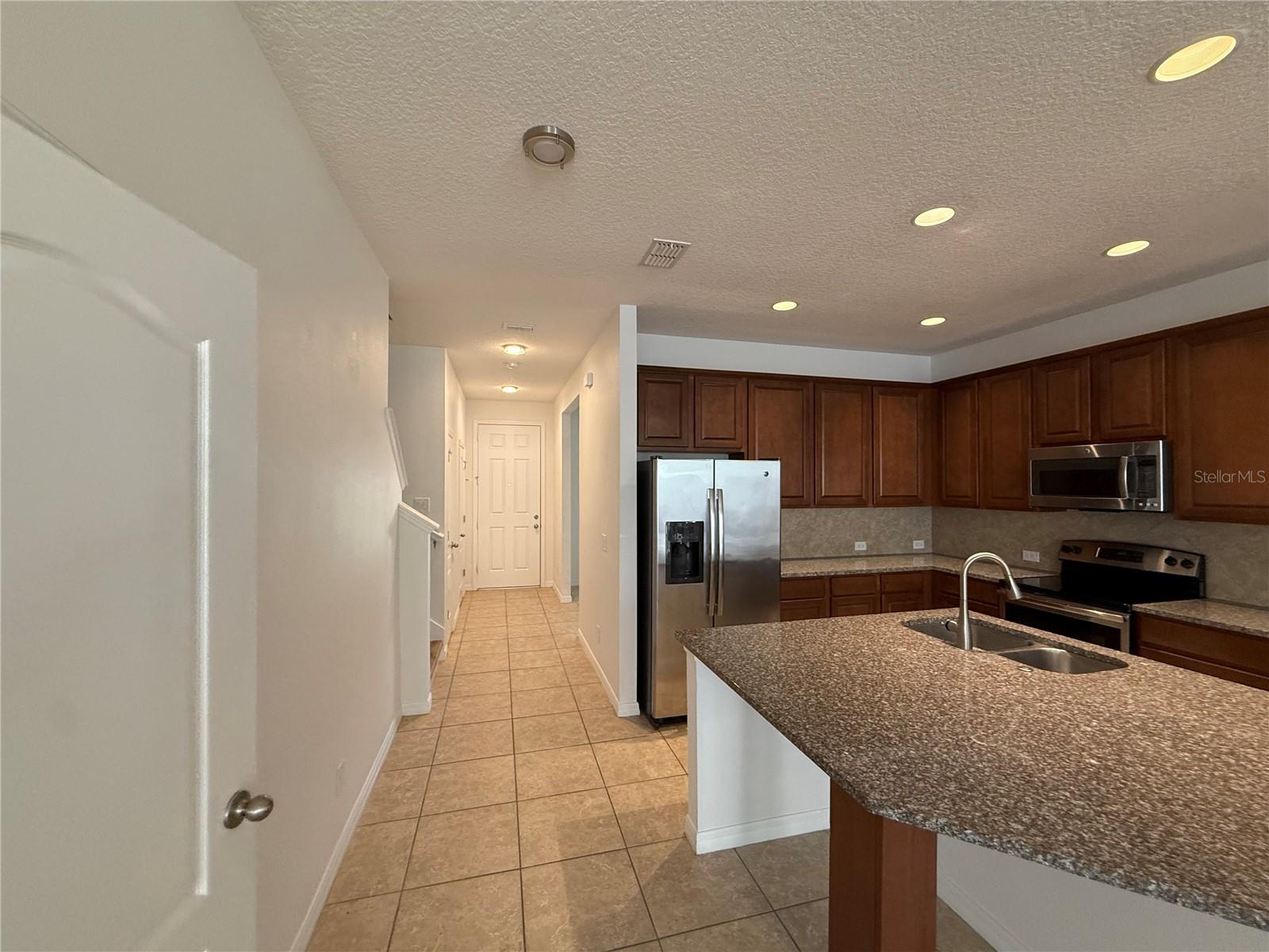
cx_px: 634
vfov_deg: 85.7
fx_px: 513
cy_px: 476
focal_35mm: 14
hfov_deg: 102.1
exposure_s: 1/120
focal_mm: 2.22
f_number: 2.2
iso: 320
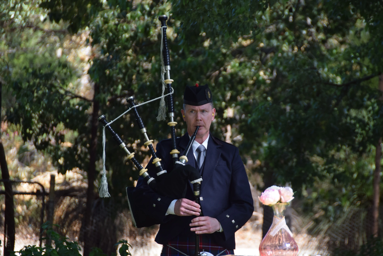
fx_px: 3191
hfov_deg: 6.9
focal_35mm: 300
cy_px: 128
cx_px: 192
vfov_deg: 4.6
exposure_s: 1/500
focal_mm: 200
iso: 400
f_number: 5.6
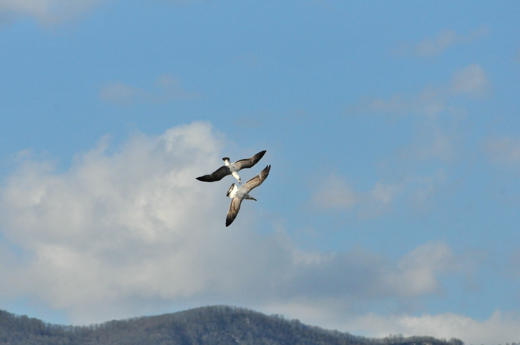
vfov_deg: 4.4
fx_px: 4544
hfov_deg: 6.5
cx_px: 260
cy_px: 172
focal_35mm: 315
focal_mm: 210
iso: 1000
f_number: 7.1
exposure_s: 1/6400
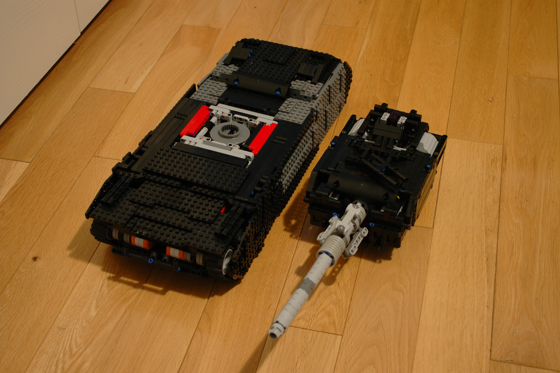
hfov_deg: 37.9
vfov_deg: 25.7
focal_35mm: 52
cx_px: 280
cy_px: 186
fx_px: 816
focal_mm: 35
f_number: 5.3
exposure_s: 1
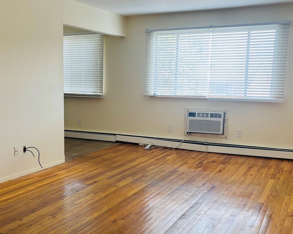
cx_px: 109
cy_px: 138
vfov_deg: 34.8
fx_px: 373
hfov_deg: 42.6
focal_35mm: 43
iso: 125
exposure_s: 1/121
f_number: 1.6
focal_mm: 5.96
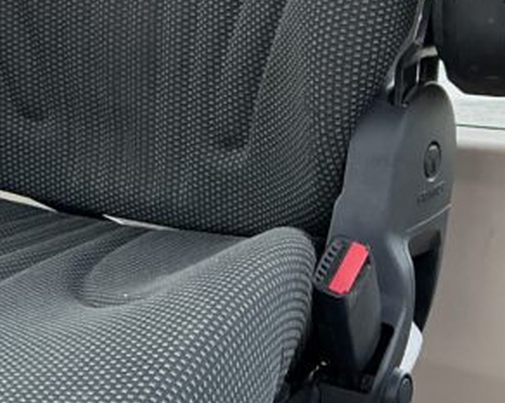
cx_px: 69
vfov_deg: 16.0
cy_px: 128
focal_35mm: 96
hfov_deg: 19.7
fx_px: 1433
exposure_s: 1/122
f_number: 1.8
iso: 20
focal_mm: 3
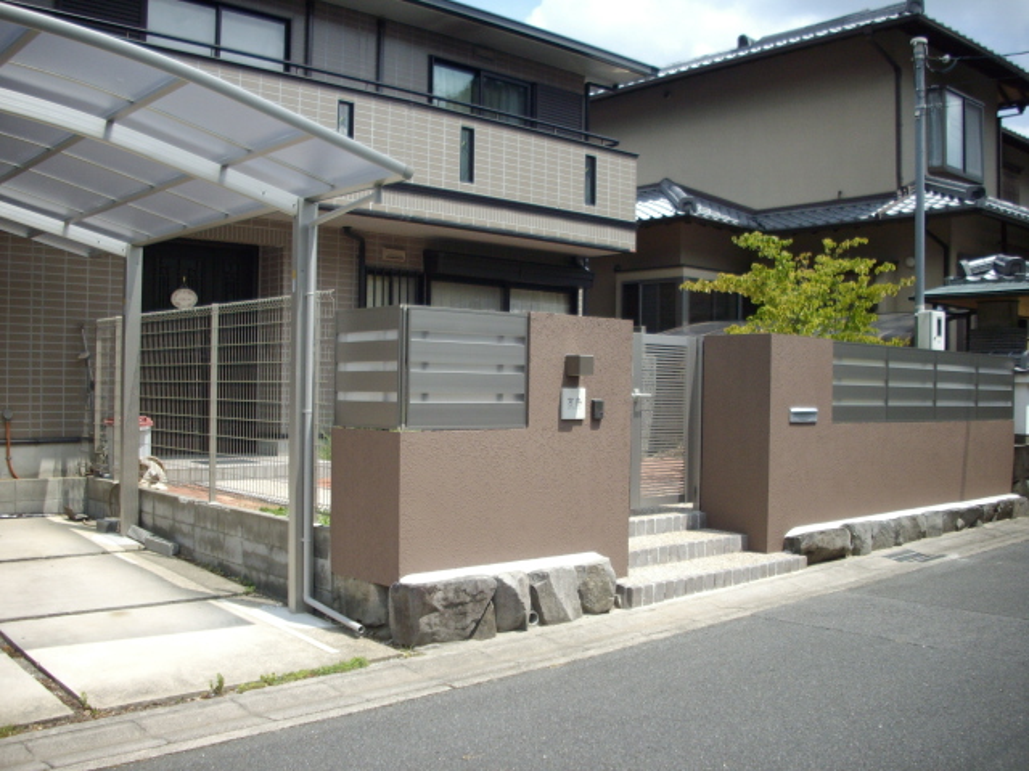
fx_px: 1100
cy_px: 386
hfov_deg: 50.1
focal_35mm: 37
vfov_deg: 38.7
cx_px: 514
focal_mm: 6.2
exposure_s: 1/200
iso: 80
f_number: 5.6
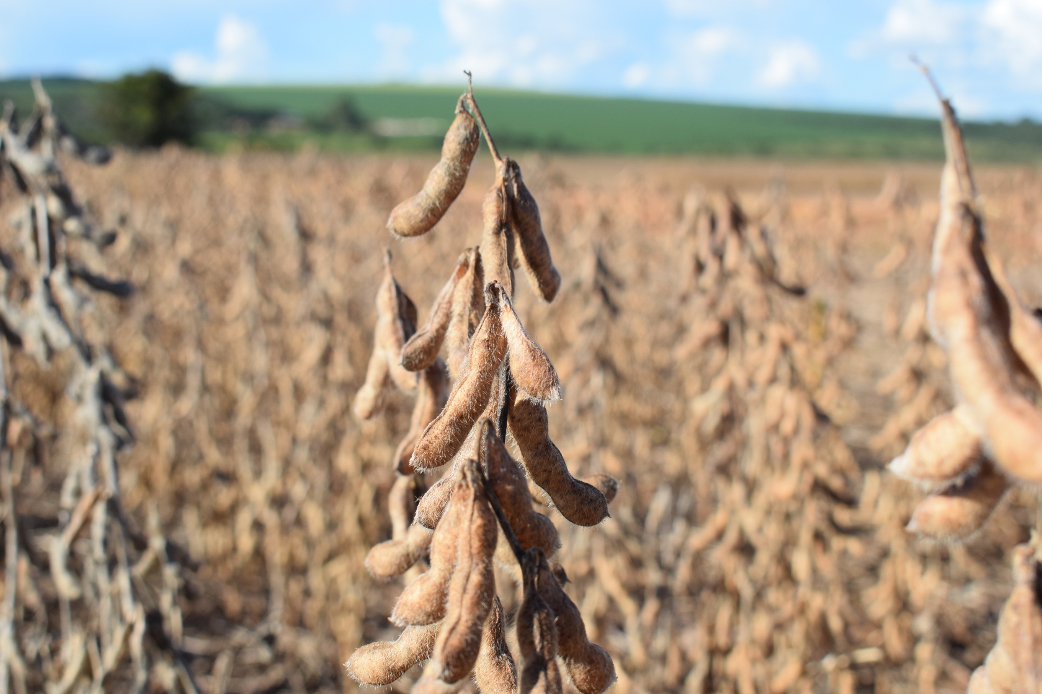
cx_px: 521
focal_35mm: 52
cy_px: 347
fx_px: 1519
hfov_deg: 37.9
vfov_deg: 25.8
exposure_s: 1/320
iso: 200
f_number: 9
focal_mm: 35
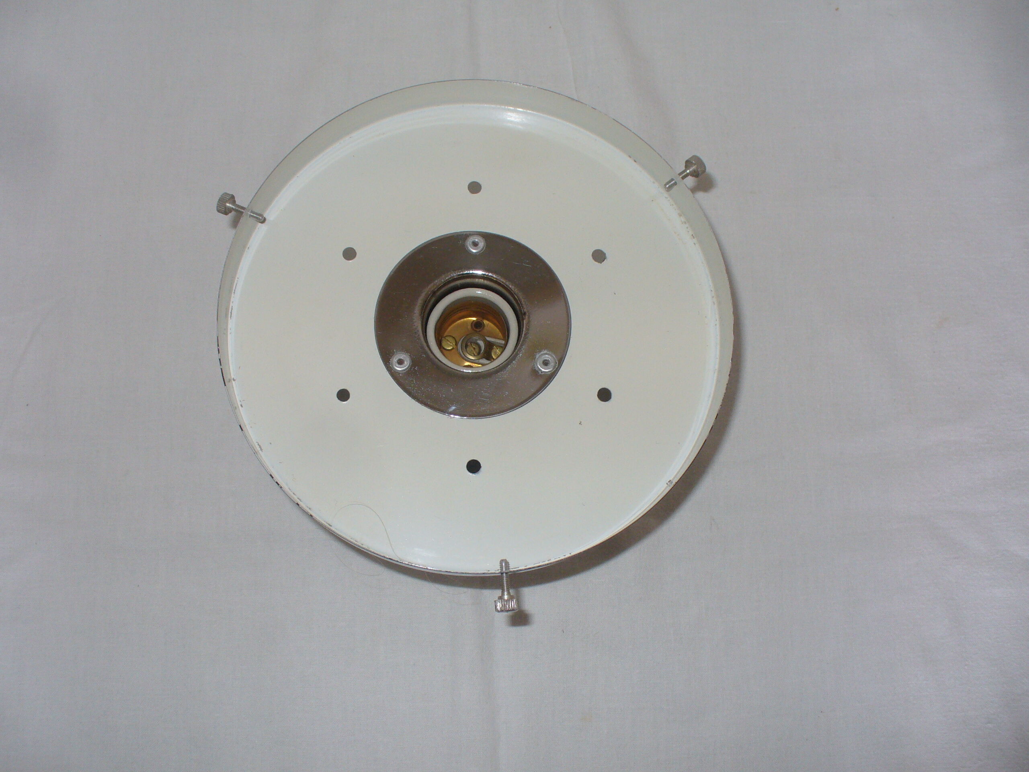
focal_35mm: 37
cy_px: 386
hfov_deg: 50.1
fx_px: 1100
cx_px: 514
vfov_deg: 38.7
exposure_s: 1/25
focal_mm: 6.1
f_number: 2.8
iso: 100
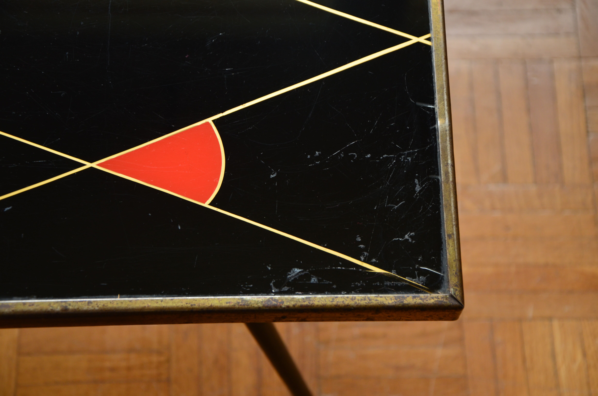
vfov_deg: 14.6
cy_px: 198
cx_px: 299
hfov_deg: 22.0
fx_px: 1542
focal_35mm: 93
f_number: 5.3
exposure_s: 1/60
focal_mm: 62
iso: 450
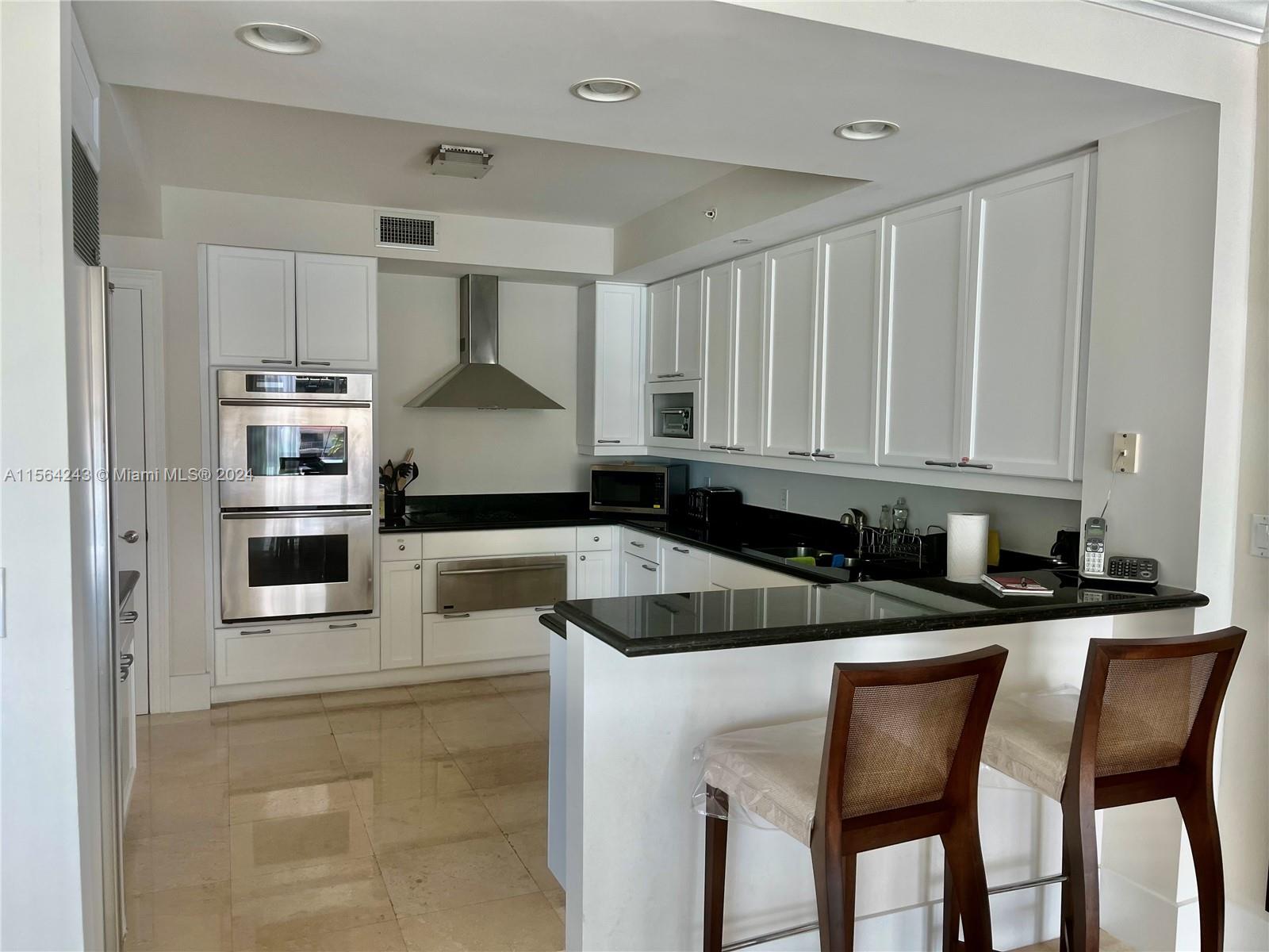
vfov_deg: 53.1
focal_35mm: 26
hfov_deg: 67.3
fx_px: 953
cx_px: 634
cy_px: 476
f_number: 1.6
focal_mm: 5.1
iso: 64
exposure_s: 1/120
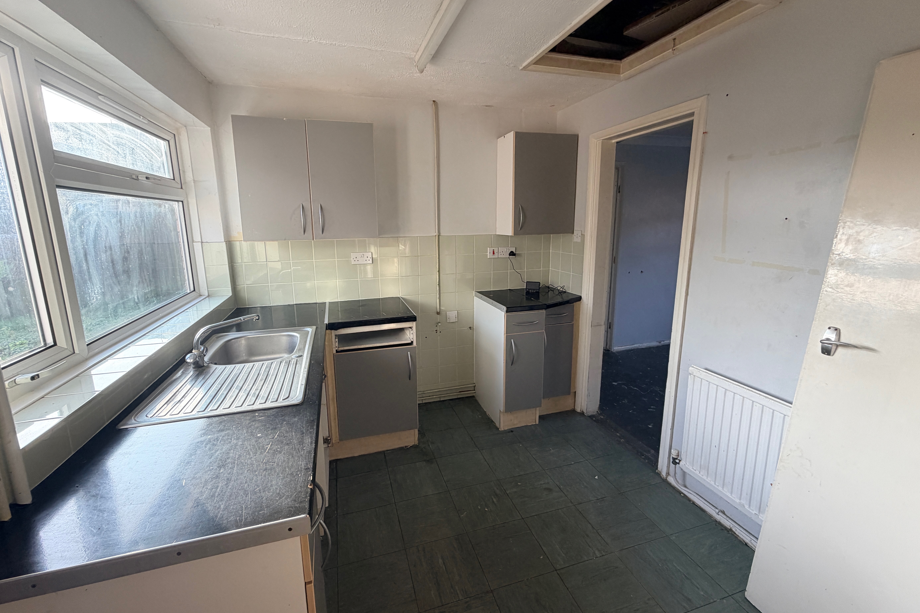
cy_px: 288
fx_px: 383
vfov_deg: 77.2
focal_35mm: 15
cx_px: 450
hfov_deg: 100.4
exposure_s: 1/121
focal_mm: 2.22
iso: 100
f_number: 2.2
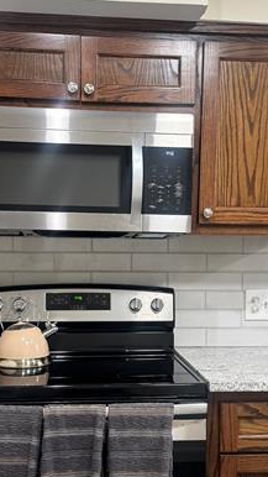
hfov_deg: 23.0
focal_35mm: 52
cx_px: 121
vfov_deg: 39.7
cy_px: 285
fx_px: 657
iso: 200
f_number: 1.78
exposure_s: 1/60
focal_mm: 6.76
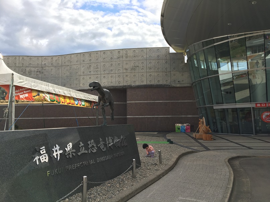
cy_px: 101
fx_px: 226
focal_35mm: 29
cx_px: 135
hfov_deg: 61.7
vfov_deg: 48.2
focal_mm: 4.15
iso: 25
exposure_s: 1/1241
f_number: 2.2
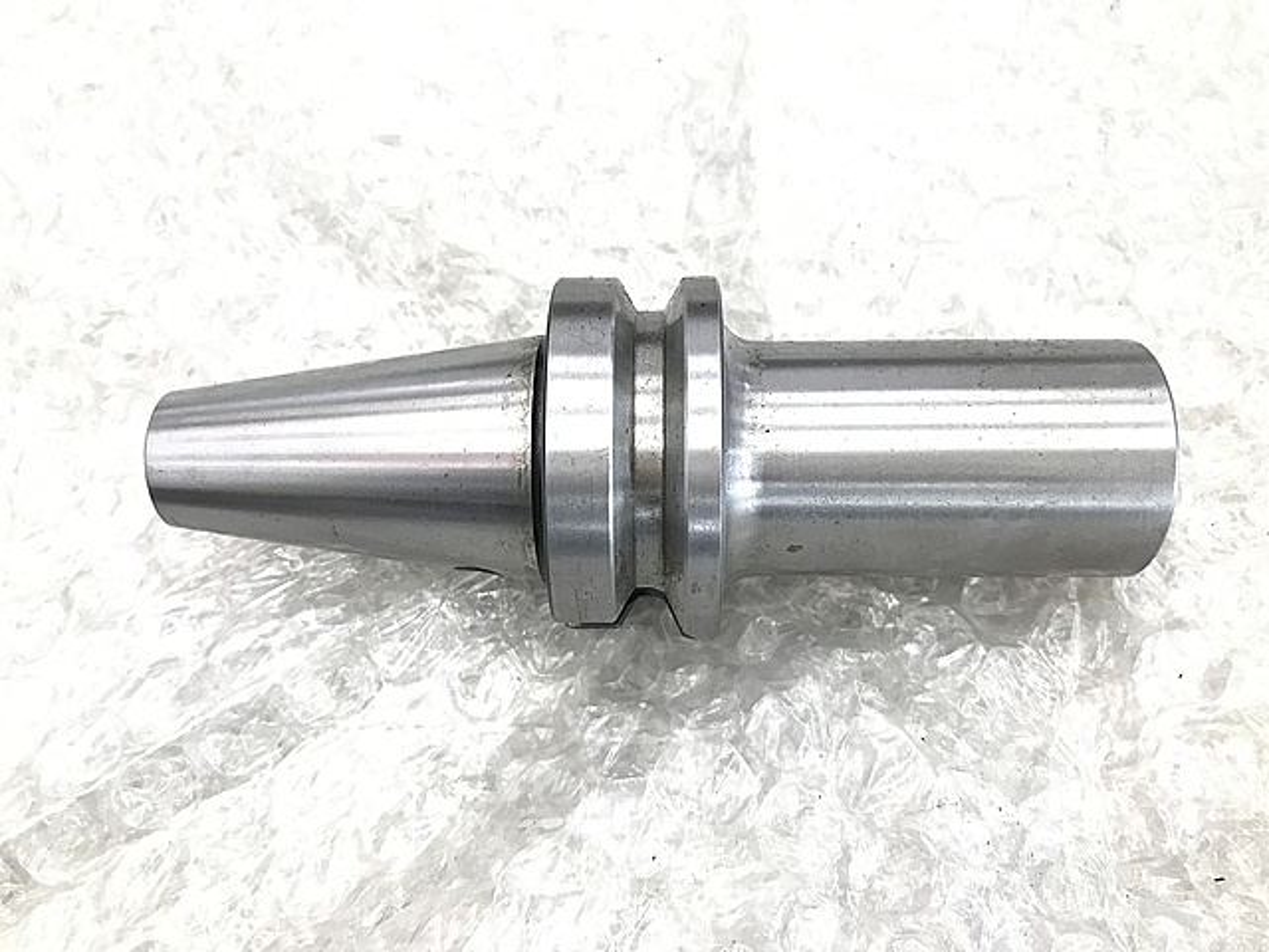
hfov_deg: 63.4
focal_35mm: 28
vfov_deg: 49.7
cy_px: 476
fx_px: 1026
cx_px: 634
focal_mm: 3.99
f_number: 1.8
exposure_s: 1/30
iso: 32
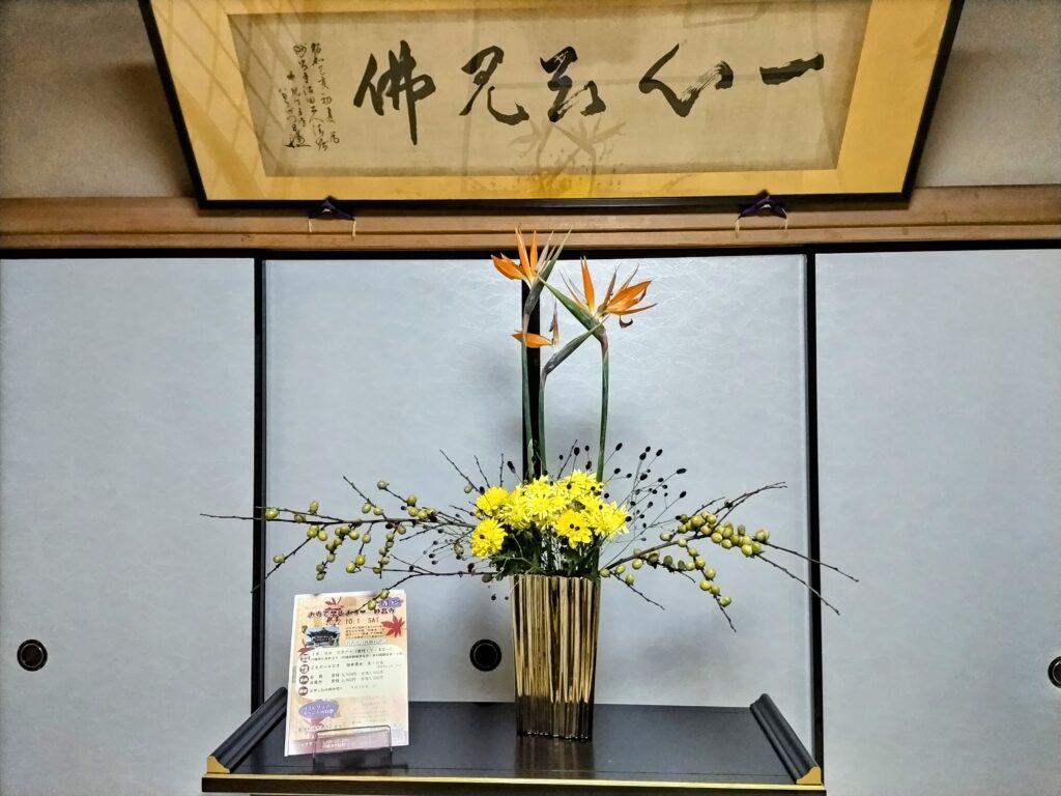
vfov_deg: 53.1
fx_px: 797
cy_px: 398
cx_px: 530
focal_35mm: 26
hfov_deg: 67.3
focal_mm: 4.8
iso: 907
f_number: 1.79
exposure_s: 1/33.3
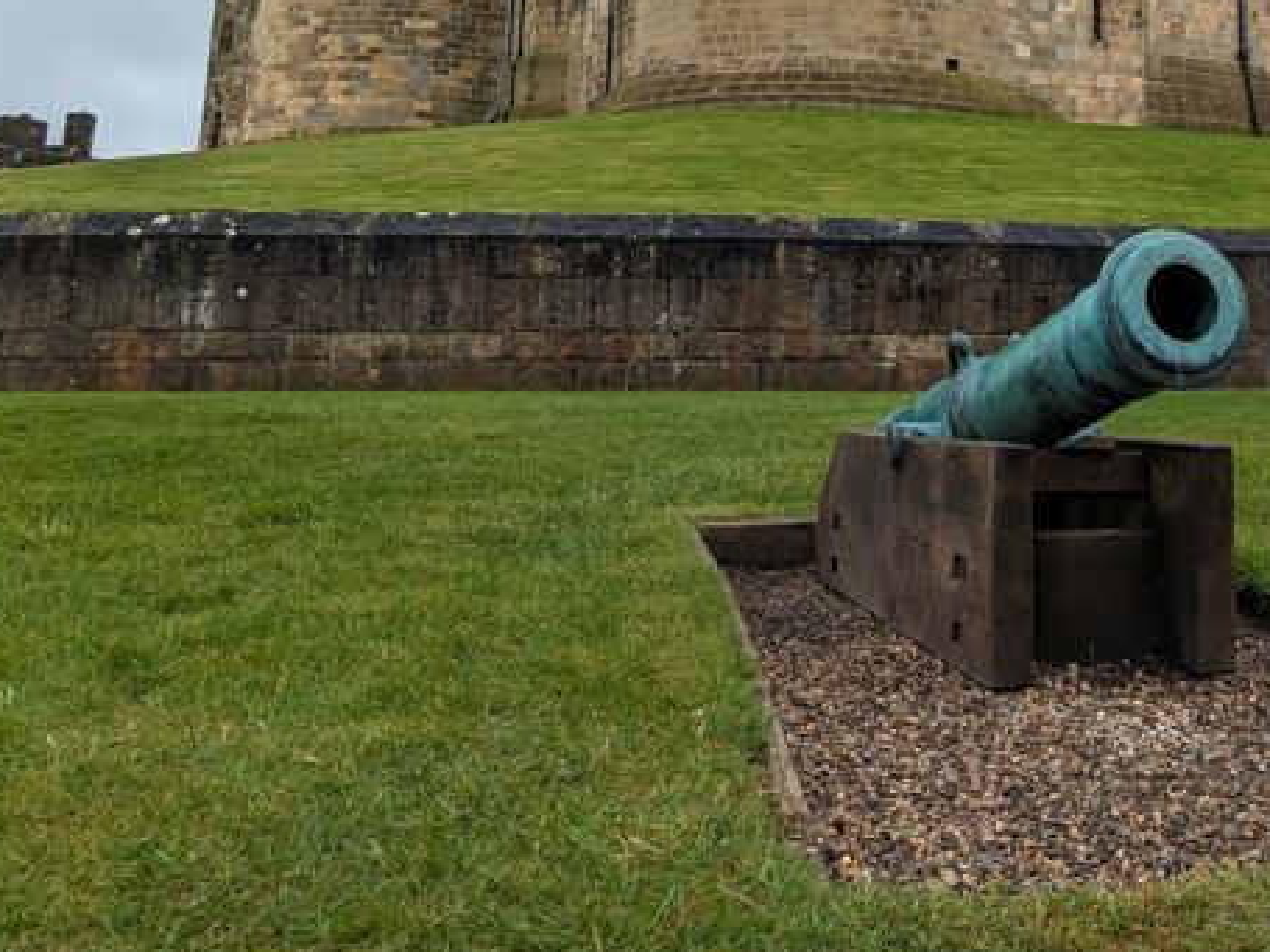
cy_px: 123
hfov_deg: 48.6
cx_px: 1008
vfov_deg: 37.4
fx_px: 1320
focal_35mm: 36
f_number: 2.2
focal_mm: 2.35
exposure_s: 1/845
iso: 48
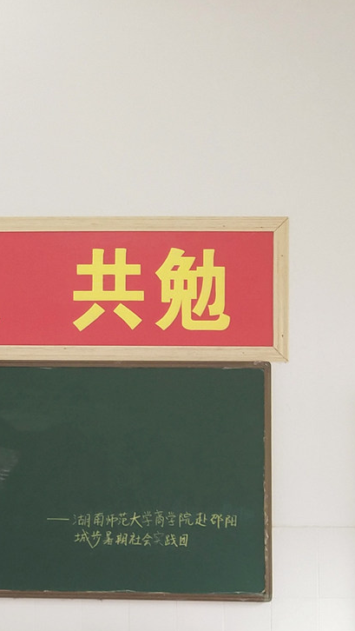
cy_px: 454
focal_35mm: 90
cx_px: -113
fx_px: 1504
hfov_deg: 13.0
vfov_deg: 23.5
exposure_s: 1/100
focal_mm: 3.95
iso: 105
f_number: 1.8
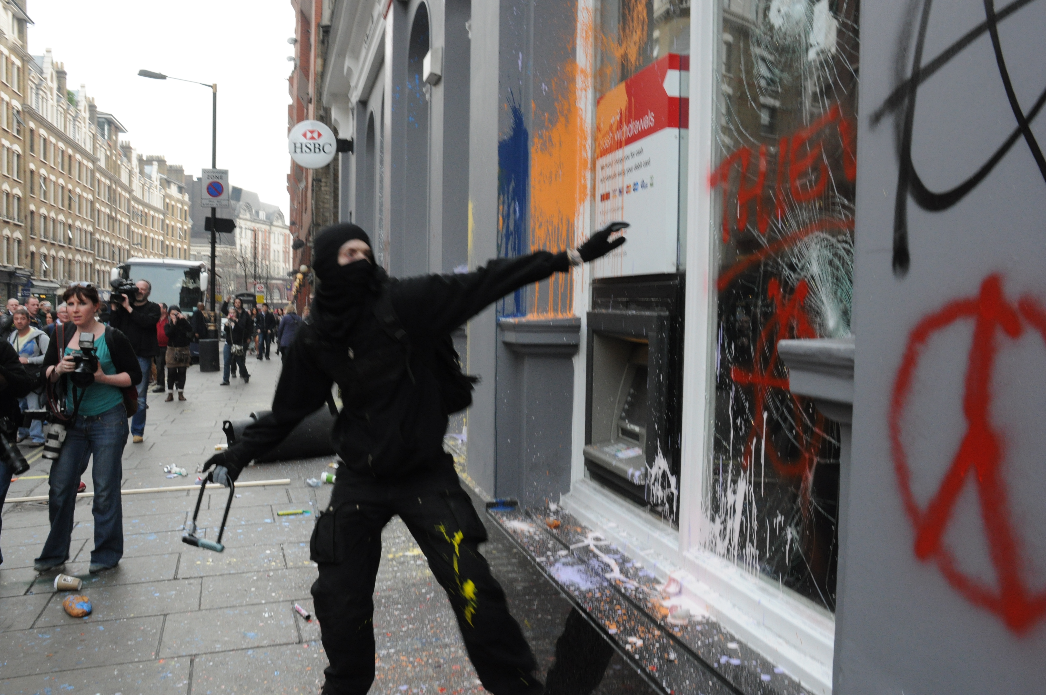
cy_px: 348
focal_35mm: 32
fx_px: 914
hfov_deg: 59.6
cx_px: 523
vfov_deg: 41.6
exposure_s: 1/125
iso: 800
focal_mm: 21
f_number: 13
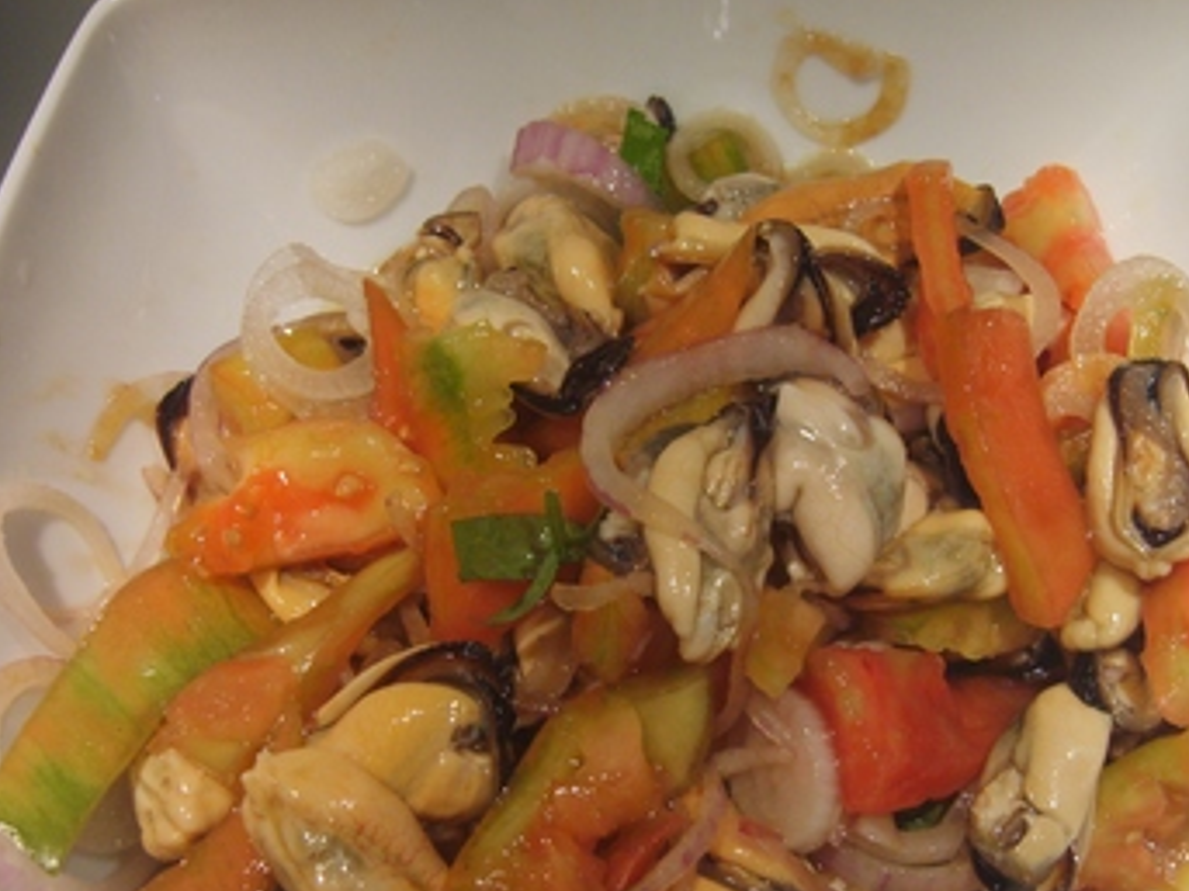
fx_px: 1751
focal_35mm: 51
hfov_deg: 37.4
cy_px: 584
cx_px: 711
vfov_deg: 28.4
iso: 123
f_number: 2.8
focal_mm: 7.4
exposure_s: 1/30
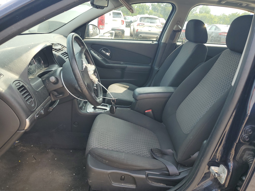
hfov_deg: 67.3
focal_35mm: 26
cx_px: 128
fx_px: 192
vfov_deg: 53.1
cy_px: 96
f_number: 1.5
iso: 50
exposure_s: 1/455
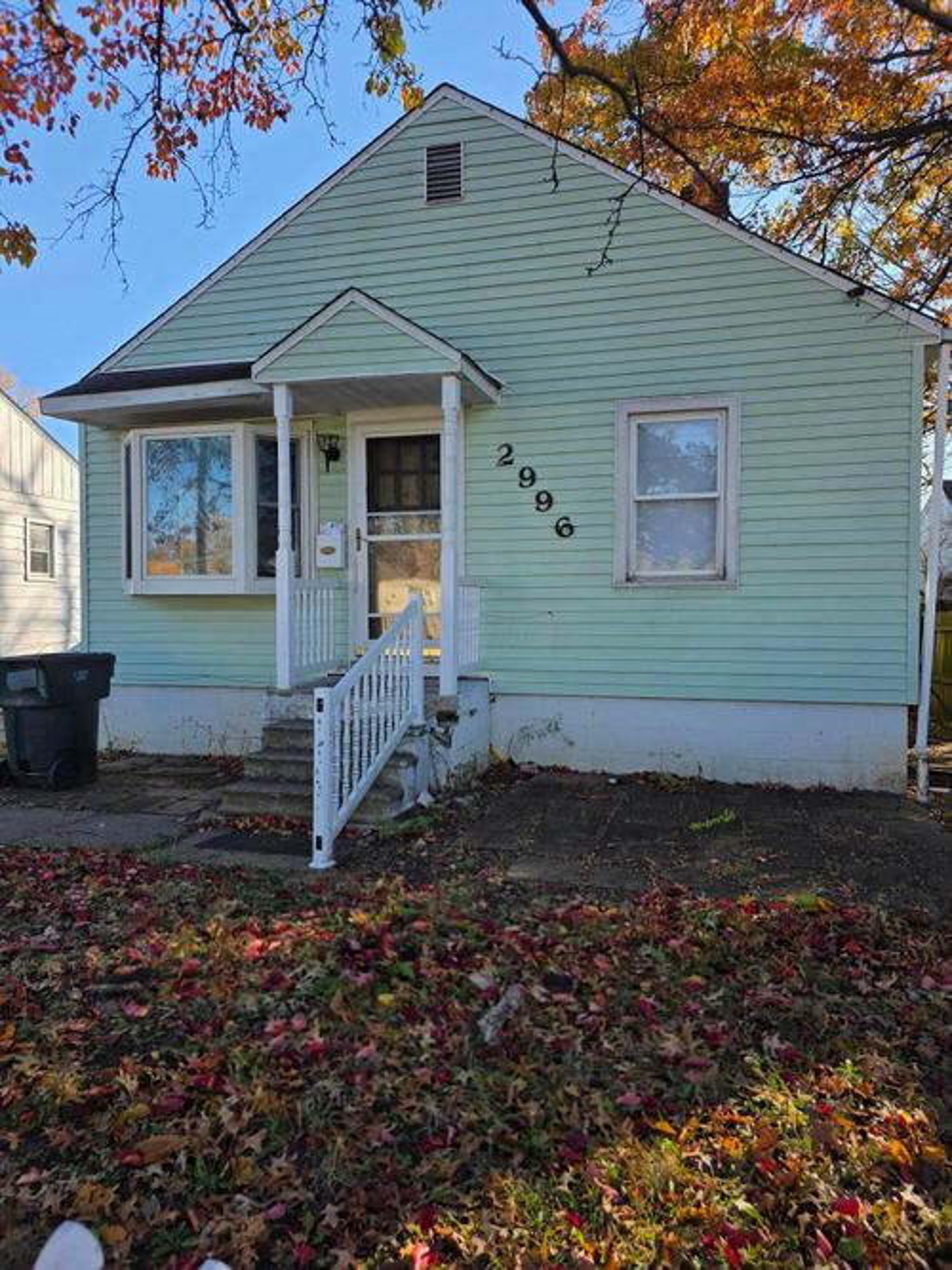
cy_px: 635
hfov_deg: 58.9
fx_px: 844
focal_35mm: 23
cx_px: 476
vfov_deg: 73.9
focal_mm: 6.3
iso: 80
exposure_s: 1/1410
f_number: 1.7
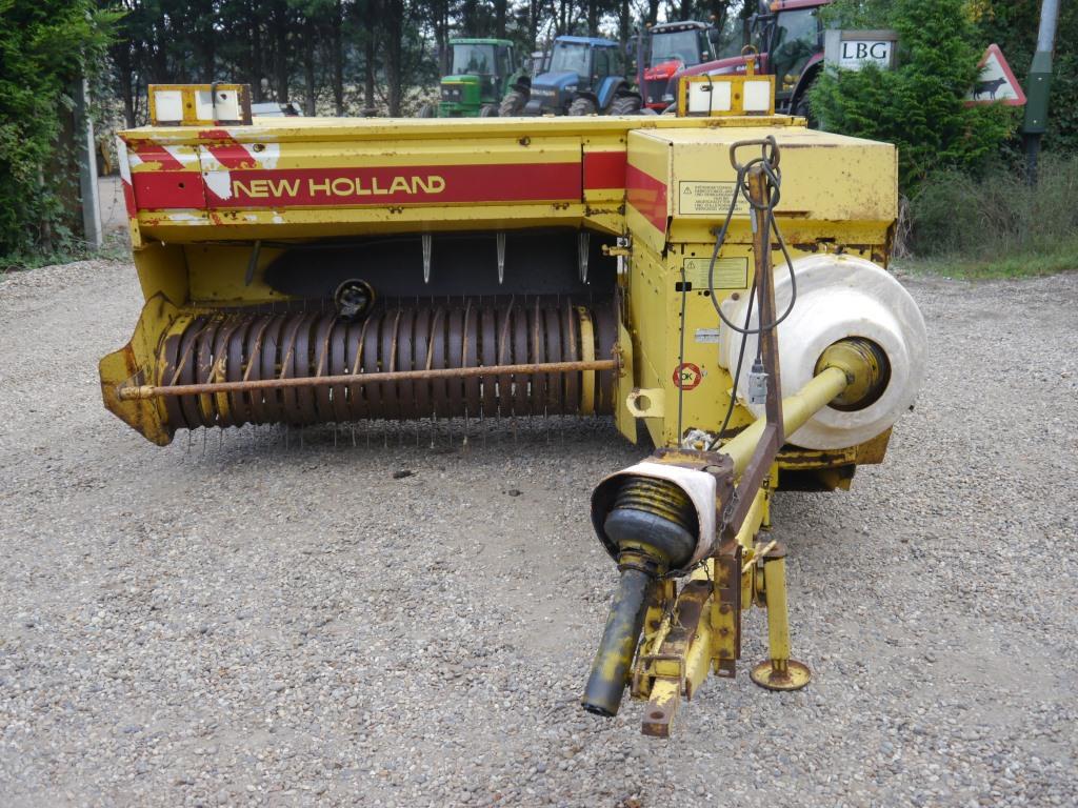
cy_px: 404
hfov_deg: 49.0
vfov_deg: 37.7
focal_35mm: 38
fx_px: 1183
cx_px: 539
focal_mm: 19
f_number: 4.1
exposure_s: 1/80
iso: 160
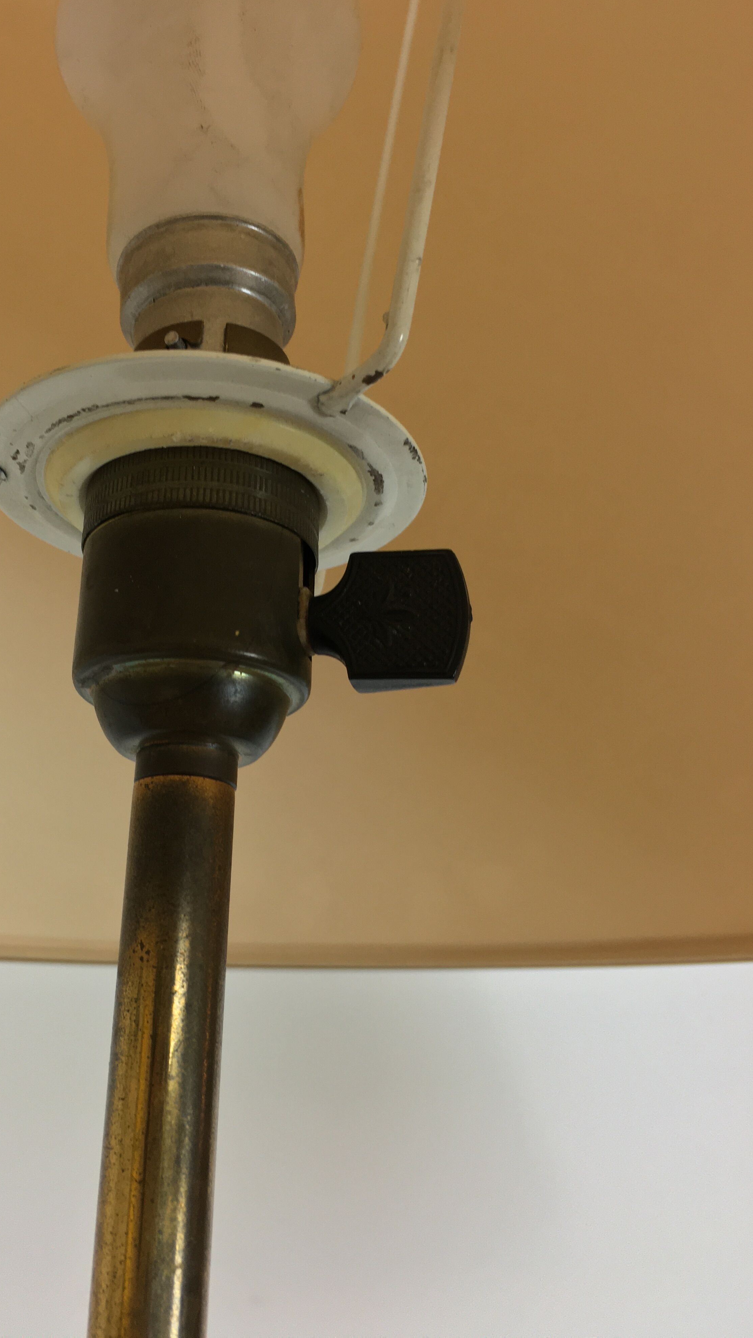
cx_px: 252
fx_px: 1136
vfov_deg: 61.0
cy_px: 662
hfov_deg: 36.3
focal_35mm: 32
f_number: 2.2
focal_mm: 4.15
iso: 50
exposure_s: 1/33
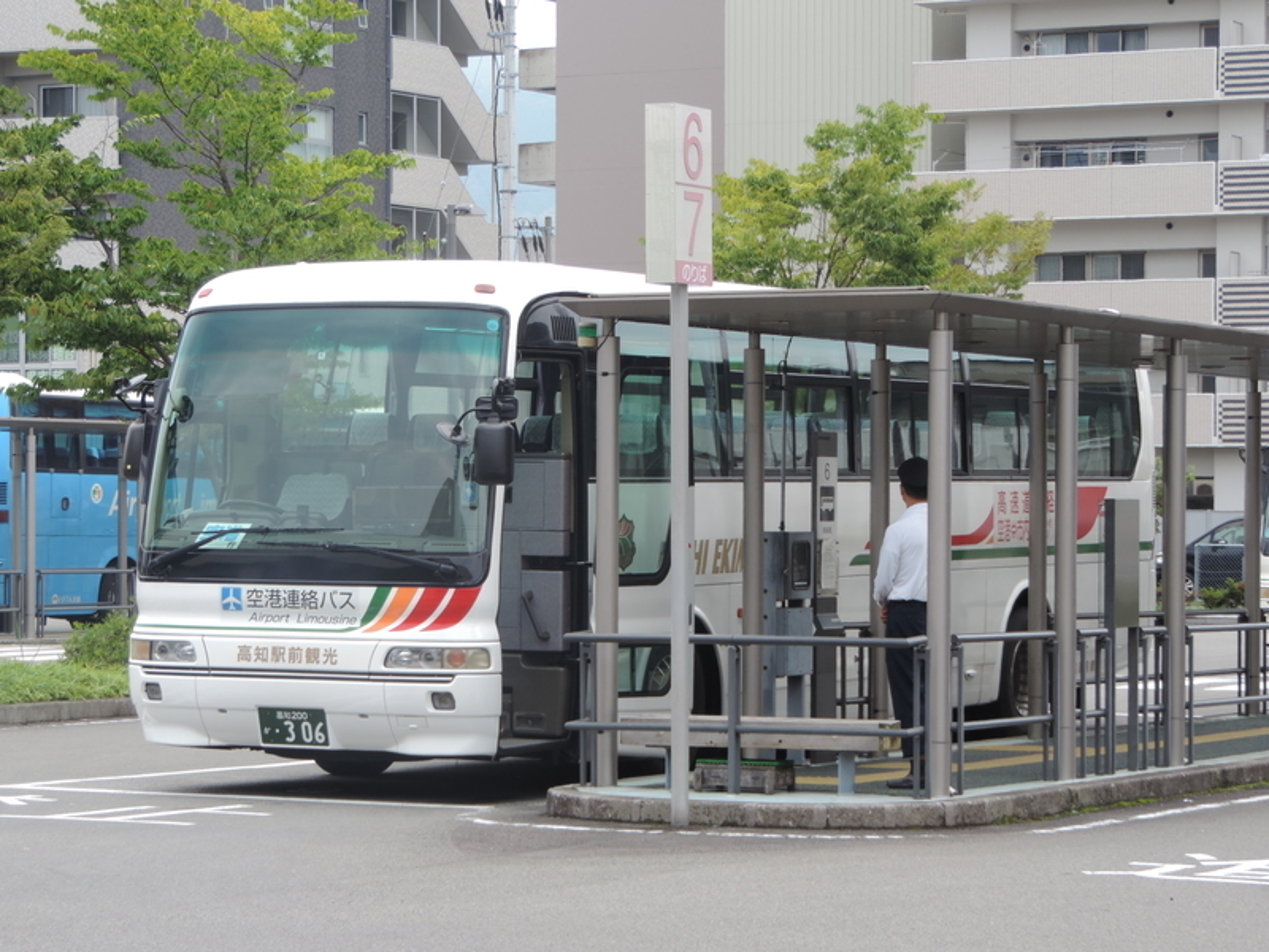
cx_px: 634
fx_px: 3849
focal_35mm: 105
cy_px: 476
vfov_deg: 14.1
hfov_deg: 18.7
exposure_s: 1/200
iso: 80
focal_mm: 18.7
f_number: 4.2
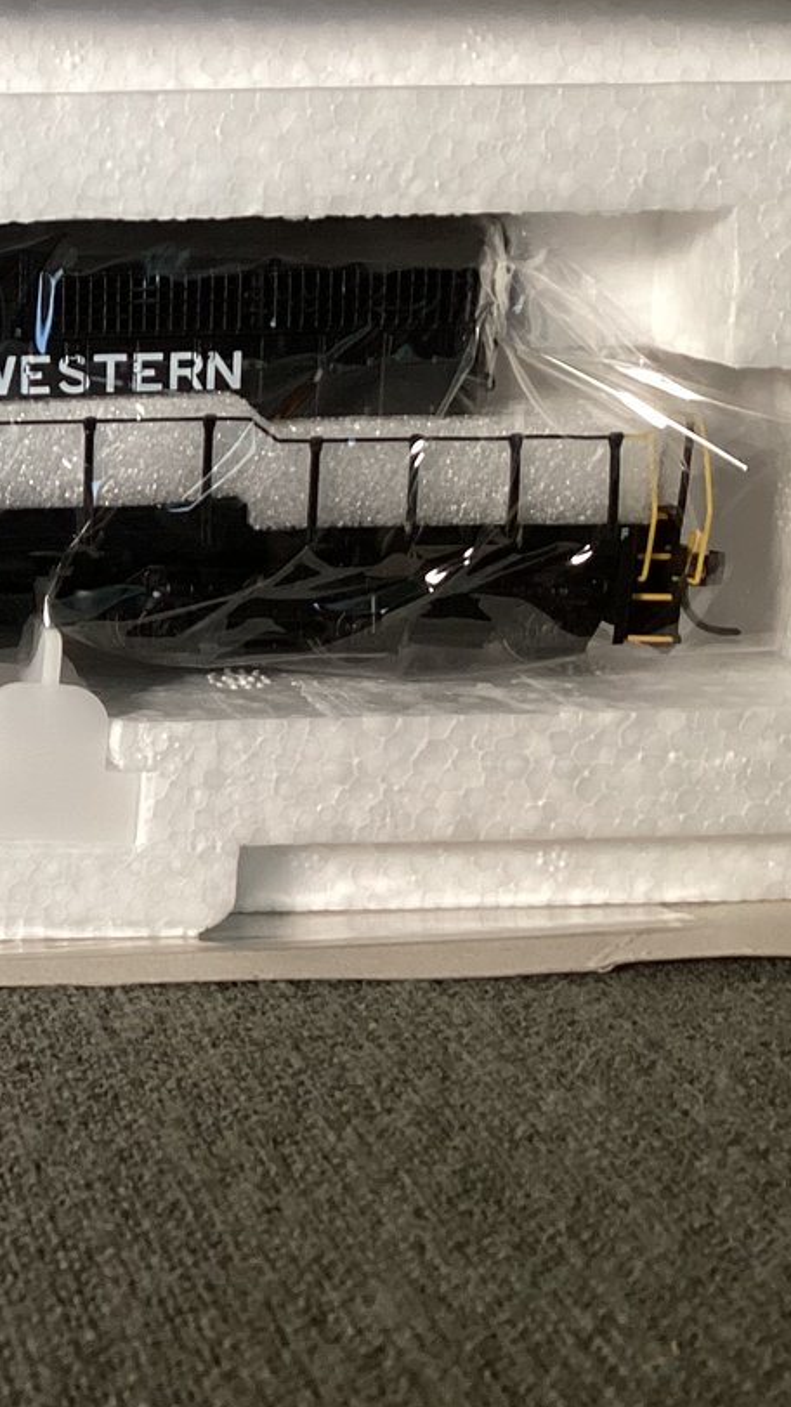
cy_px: 579
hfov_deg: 17.7
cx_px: -284
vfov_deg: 33.2
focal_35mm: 63
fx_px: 2350
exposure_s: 1/60
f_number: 2.4
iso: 160
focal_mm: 3.3
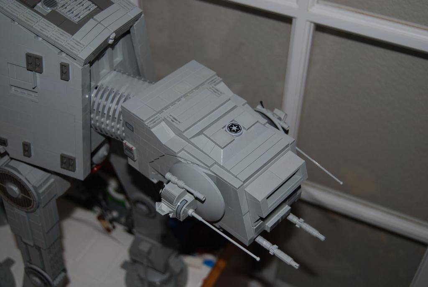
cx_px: 214
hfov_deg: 41.1
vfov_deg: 28.1
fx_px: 571
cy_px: 144
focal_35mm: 48
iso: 100
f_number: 4.5
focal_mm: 32
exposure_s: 1/125
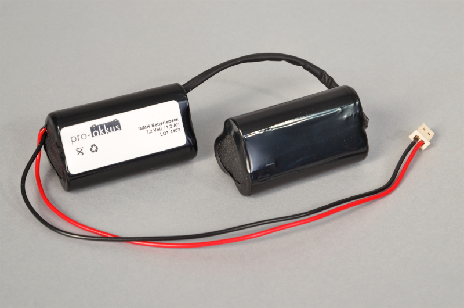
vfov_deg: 13.0
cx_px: 232
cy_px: 154
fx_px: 1351
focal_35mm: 105
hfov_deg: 19.5
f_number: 11
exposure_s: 1/160
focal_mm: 70
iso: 200
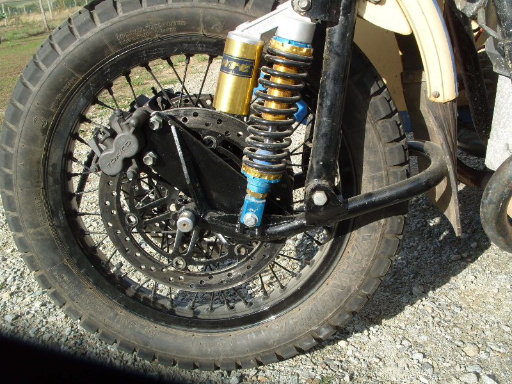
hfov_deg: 52.6
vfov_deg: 40.7
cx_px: 256
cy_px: 192
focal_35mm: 35
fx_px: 518
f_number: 5.7
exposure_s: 1/250
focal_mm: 7.8
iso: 80
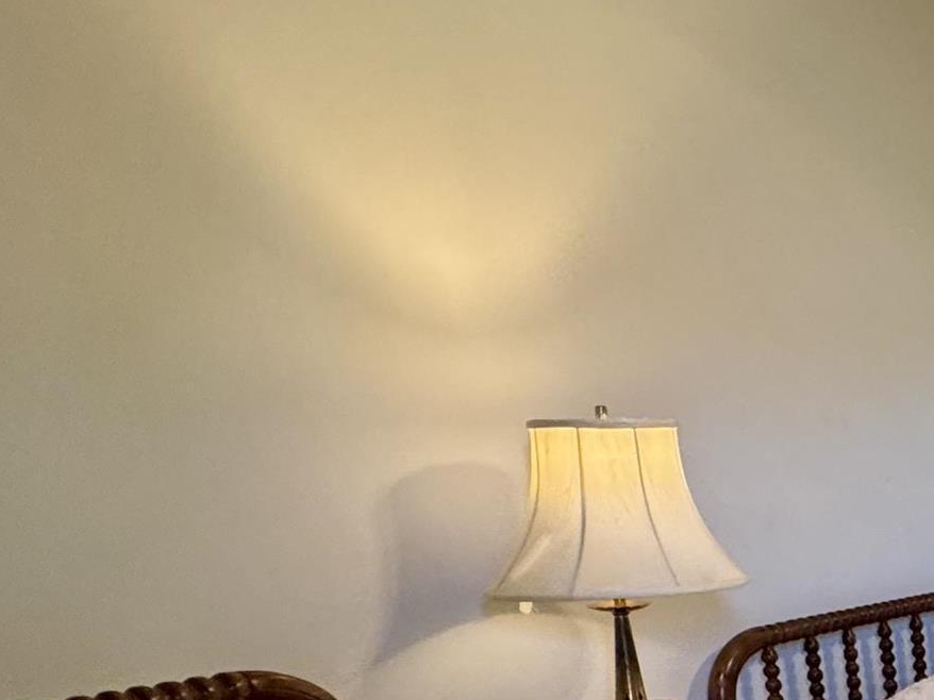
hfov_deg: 26.2
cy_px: 664
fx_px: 1322
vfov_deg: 28.2
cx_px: 1454
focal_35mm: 49
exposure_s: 1/60
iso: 250
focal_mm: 2.22
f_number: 2.2
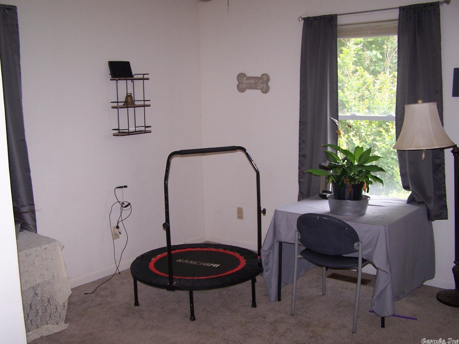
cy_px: 172
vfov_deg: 37.7
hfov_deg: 49.0
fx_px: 504
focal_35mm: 38
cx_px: 230
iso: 80
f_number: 2.8
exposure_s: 1/60
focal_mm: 6.3
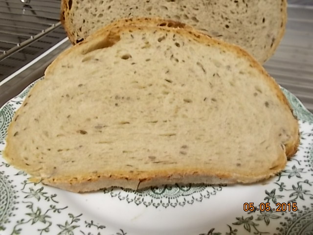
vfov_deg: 46.8
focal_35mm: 30
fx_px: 271
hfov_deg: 60.0
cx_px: 156
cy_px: 118
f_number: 3.4
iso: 200
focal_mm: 5.3
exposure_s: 1/5
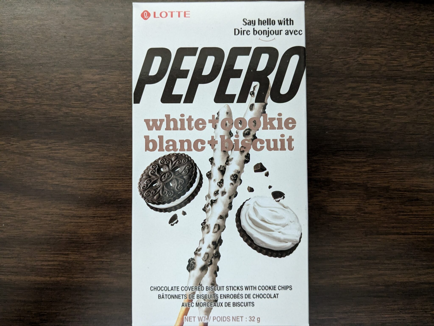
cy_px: 163
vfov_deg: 51.4
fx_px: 339
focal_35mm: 27
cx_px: 217
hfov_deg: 65.3
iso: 724
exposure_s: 1/24
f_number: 1.73
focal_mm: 4.38
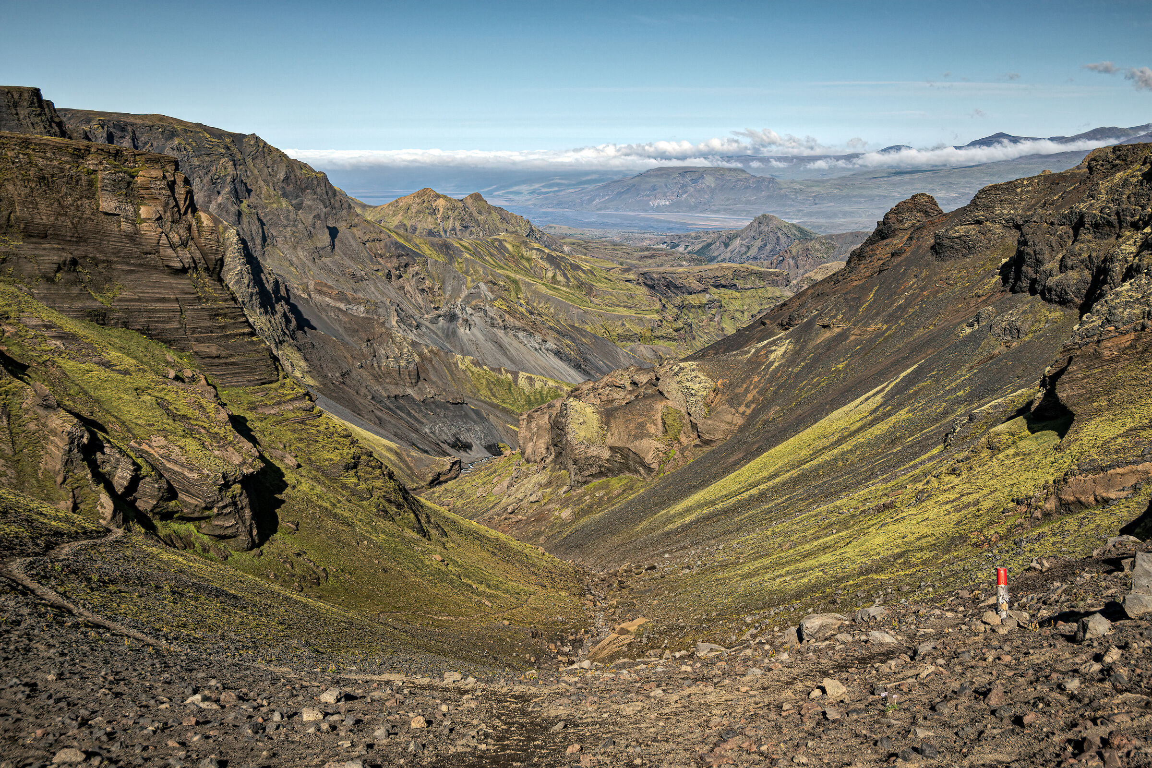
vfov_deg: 35.9
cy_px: 384
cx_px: 576
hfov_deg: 51.9
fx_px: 1184
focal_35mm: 37
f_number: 3.5
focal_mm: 13.84
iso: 64
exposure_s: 1/800
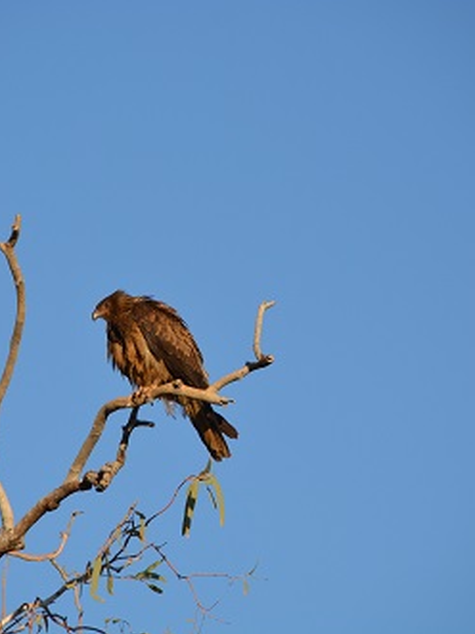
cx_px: 182
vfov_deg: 4.5
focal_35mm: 436
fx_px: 7982
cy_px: 317
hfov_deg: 3.4
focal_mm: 200
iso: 400
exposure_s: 1/1600
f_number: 6.3
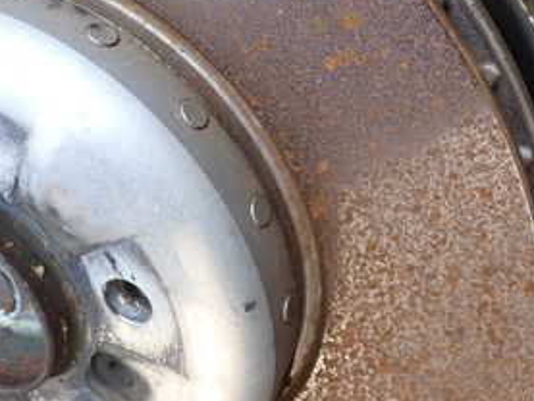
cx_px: 145
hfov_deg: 29.4
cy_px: 98
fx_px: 1003
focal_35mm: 65
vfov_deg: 22.4
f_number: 3.2
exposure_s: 1/100
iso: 100
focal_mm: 5.4
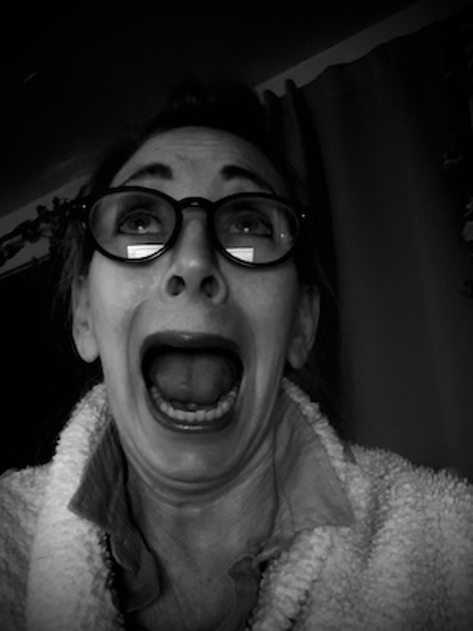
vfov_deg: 56.8
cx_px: 236
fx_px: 583
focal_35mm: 32
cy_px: 316
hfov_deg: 44.2
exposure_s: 1/15
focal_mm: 2.87
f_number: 2.2
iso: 1000
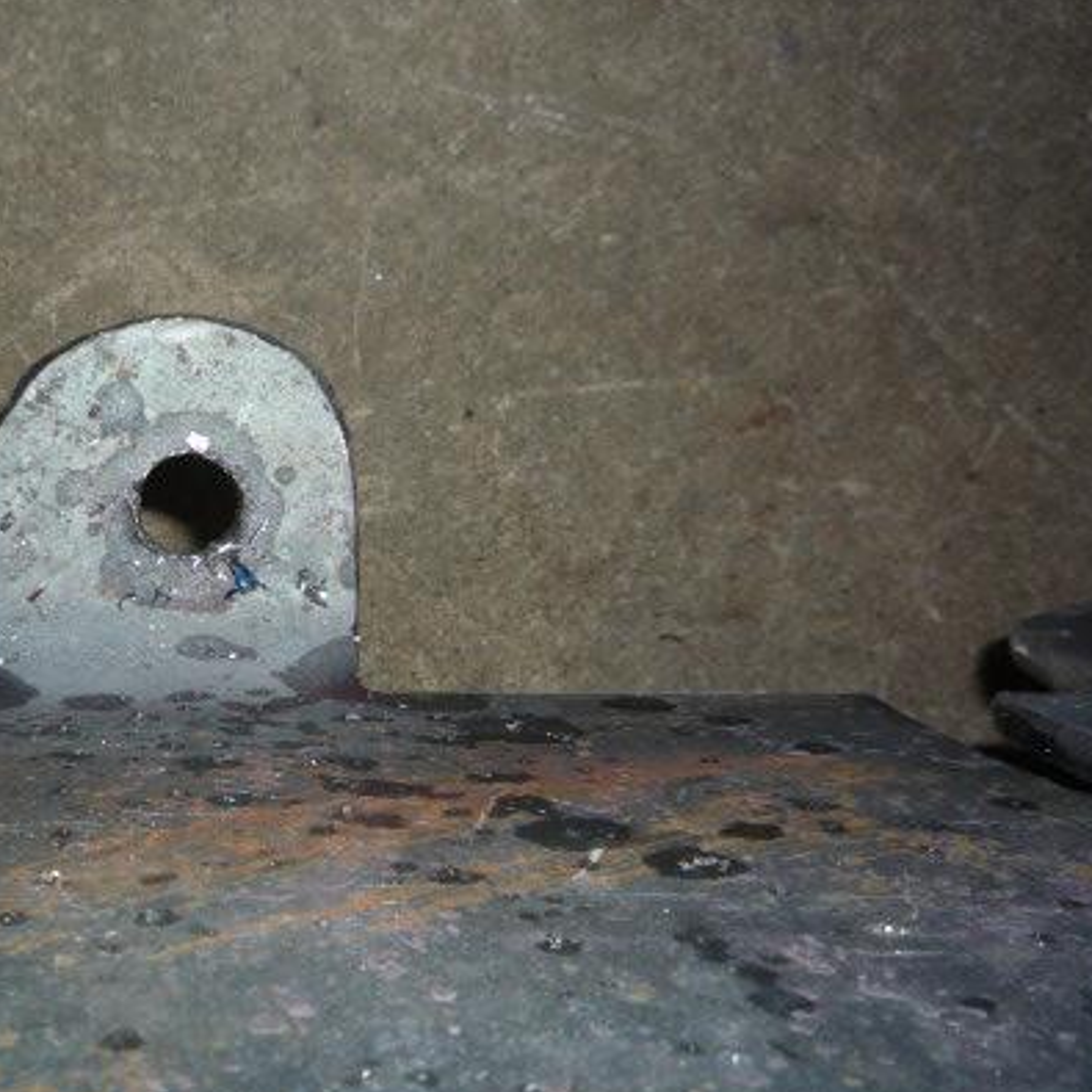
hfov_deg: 37.9
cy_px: 556
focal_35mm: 43
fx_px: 1535
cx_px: 235
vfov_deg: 39.2
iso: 100
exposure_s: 1/30
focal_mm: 5.2
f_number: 4
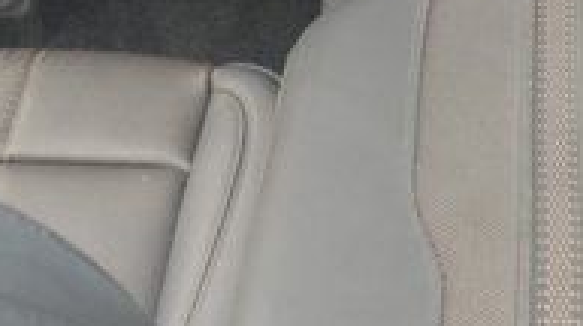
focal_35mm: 94
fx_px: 1451
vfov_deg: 12.5
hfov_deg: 22.0
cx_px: 553
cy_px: -80
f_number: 3.5
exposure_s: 1/50
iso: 3200
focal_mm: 18
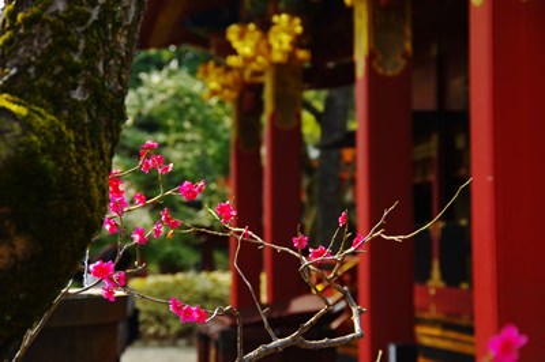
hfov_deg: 25.7
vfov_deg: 17.2
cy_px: 181
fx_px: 1195
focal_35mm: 79
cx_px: 272
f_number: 5
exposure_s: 1/125
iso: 200
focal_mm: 53
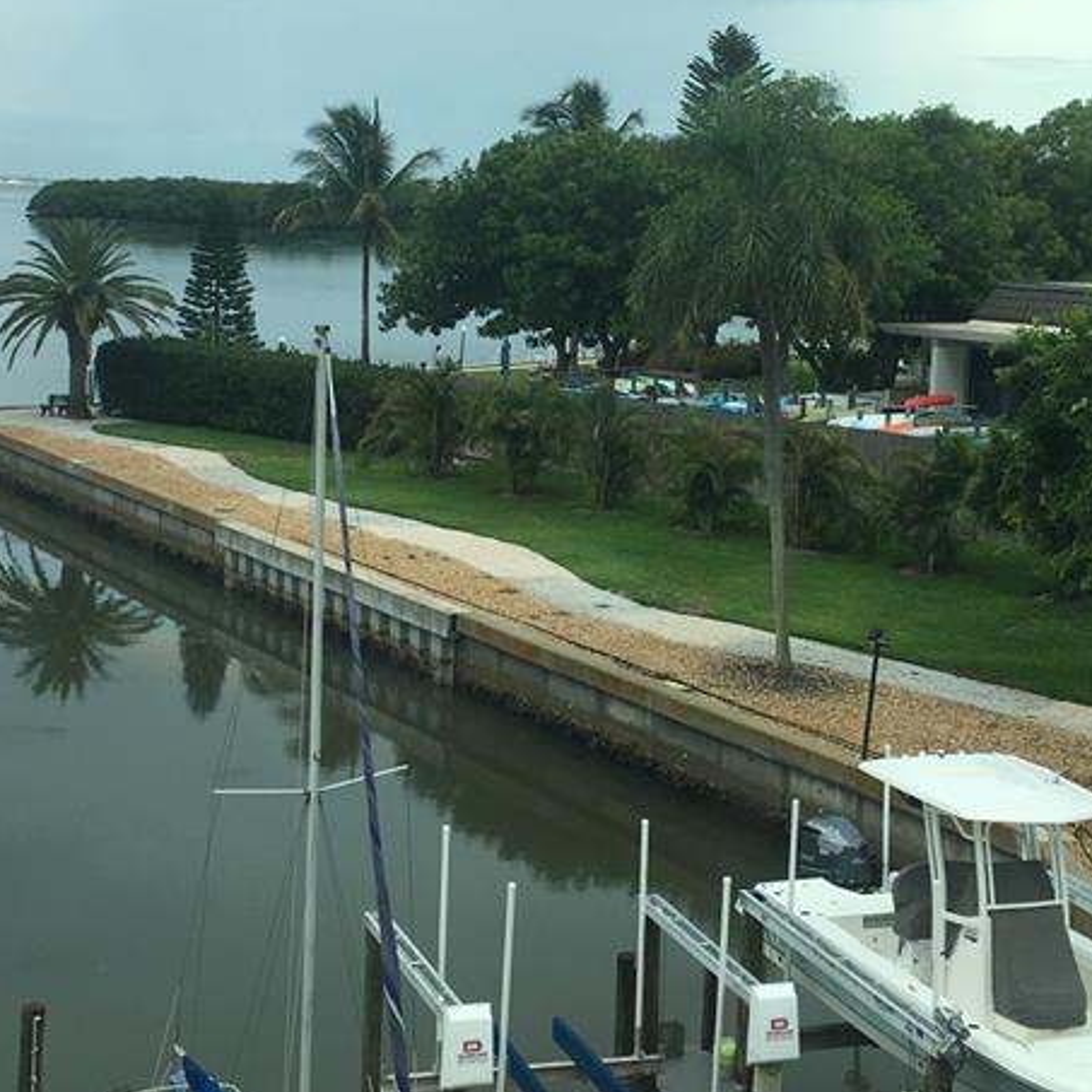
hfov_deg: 29.5
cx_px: 494
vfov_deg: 29.3
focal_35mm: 58
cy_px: 359
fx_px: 2070
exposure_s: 1/458
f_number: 2.2
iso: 25
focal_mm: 4.15
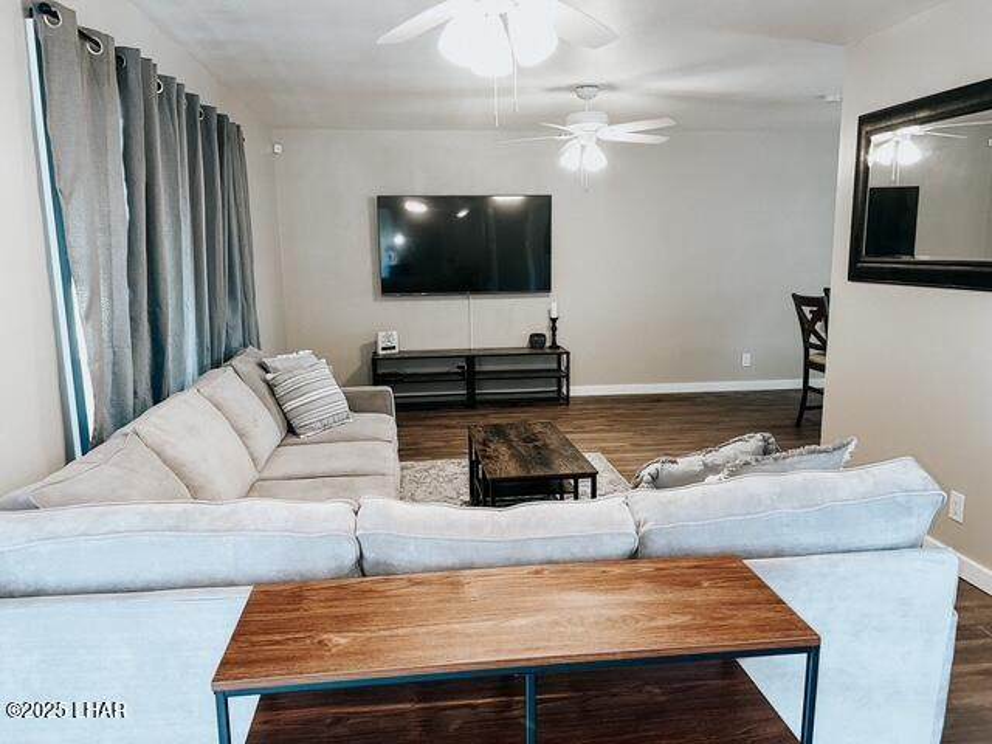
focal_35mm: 26
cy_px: 372
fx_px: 745
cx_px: 496
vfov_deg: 53.1
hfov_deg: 67.3
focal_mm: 5.7
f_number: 1.5
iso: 40
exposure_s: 1/20
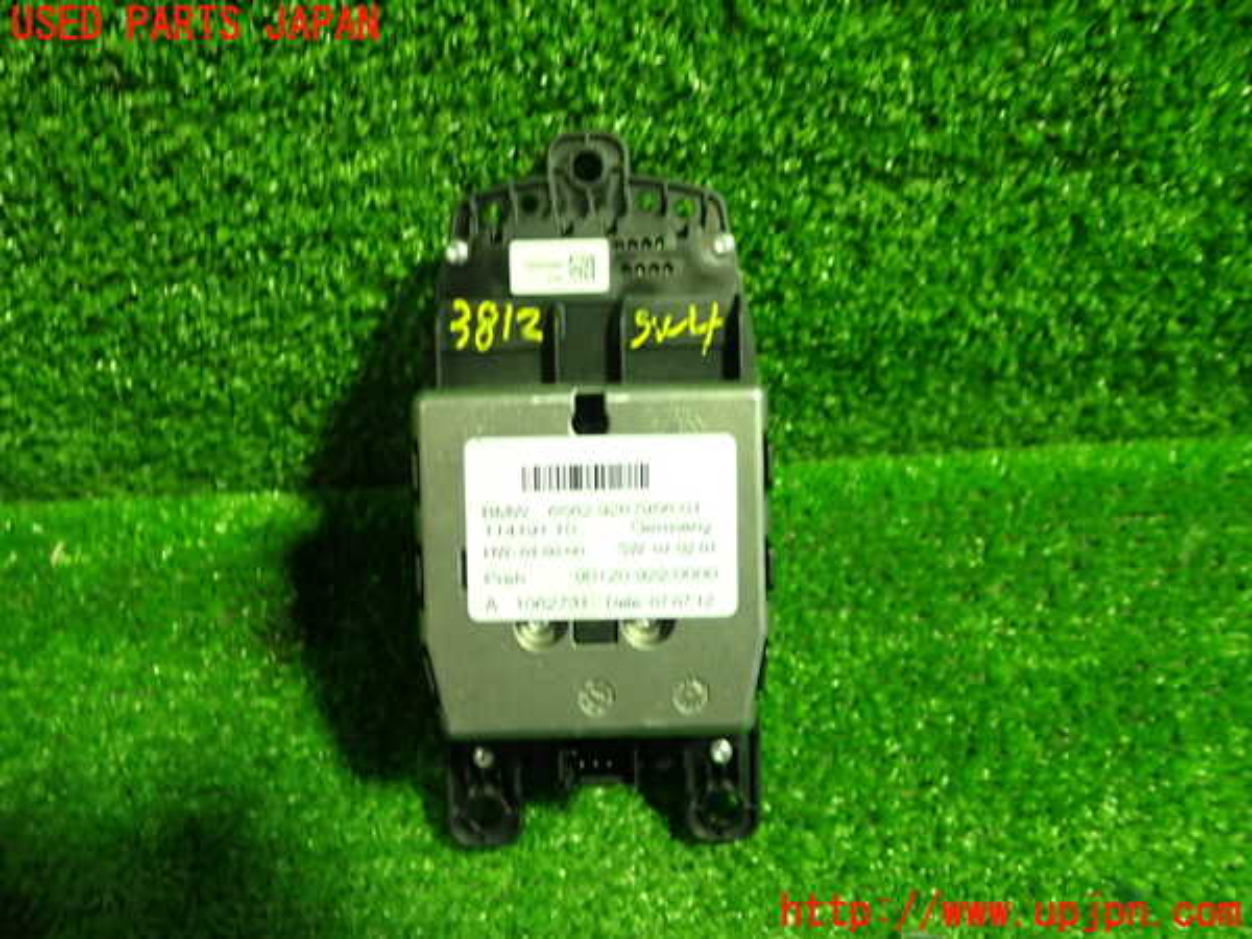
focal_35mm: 32
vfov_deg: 44.2
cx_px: 626
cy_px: 470
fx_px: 1157
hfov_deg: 56.8
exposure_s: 1/30
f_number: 2.4
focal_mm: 5.79
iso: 320
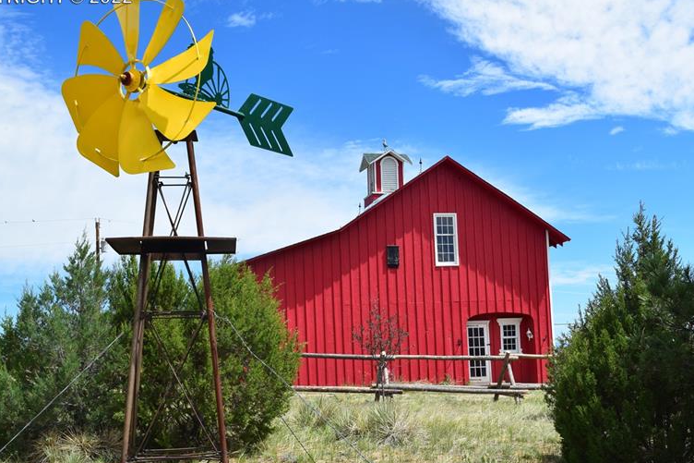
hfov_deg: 40.1
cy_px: 268
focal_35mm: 49
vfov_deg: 27.5
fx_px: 944
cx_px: 424
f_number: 11
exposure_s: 1/500
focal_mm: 24
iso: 400
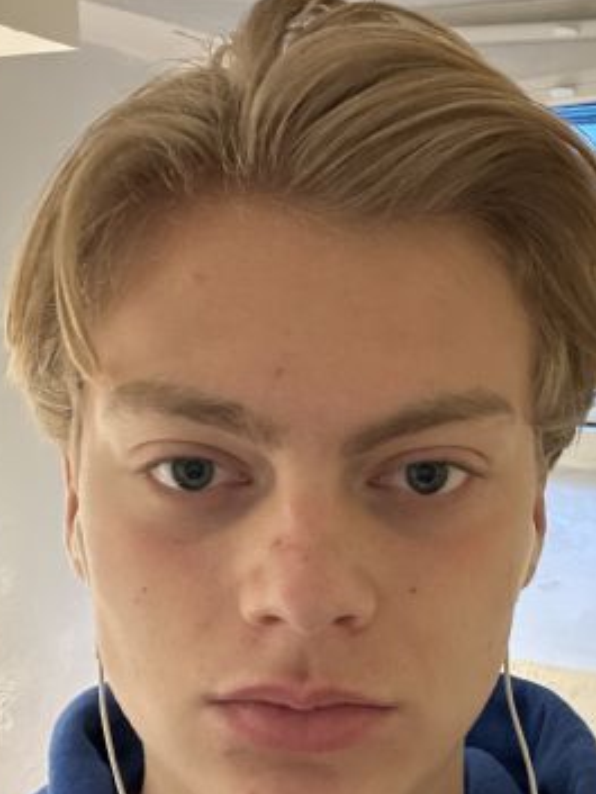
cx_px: 328
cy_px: 470
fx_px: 1170
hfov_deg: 28.6
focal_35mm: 51
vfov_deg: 37.4
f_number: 1.9
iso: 320
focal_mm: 2.69
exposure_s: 1/25
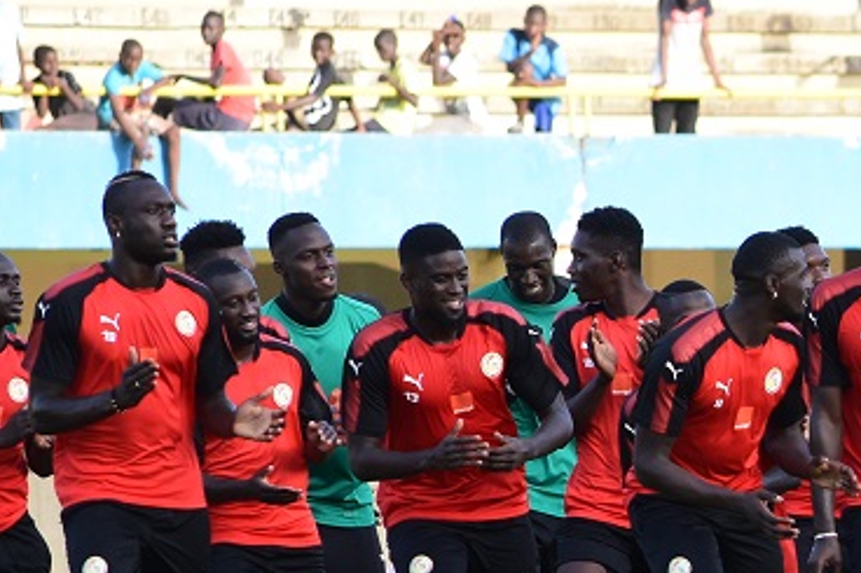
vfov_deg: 1.9
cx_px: 882
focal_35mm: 734
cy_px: 502
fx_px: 17546
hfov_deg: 2.8
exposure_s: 1/500
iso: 500
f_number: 5
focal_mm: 180
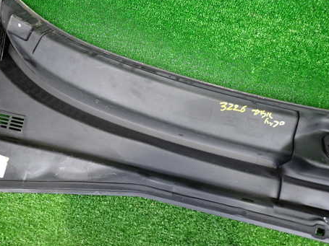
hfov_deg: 55.1
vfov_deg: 42.9
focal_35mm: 33
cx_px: 137
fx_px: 314
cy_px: 123
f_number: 2
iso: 320
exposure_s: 1/30
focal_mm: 4.5
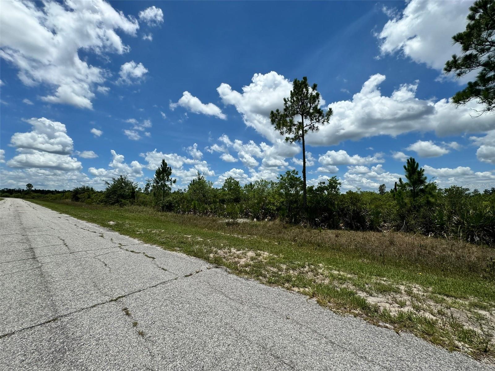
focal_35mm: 14
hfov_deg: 102.1
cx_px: 248
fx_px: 200
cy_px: 186
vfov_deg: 85.7
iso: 50
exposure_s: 1/3390
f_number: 2.2
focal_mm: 2.22
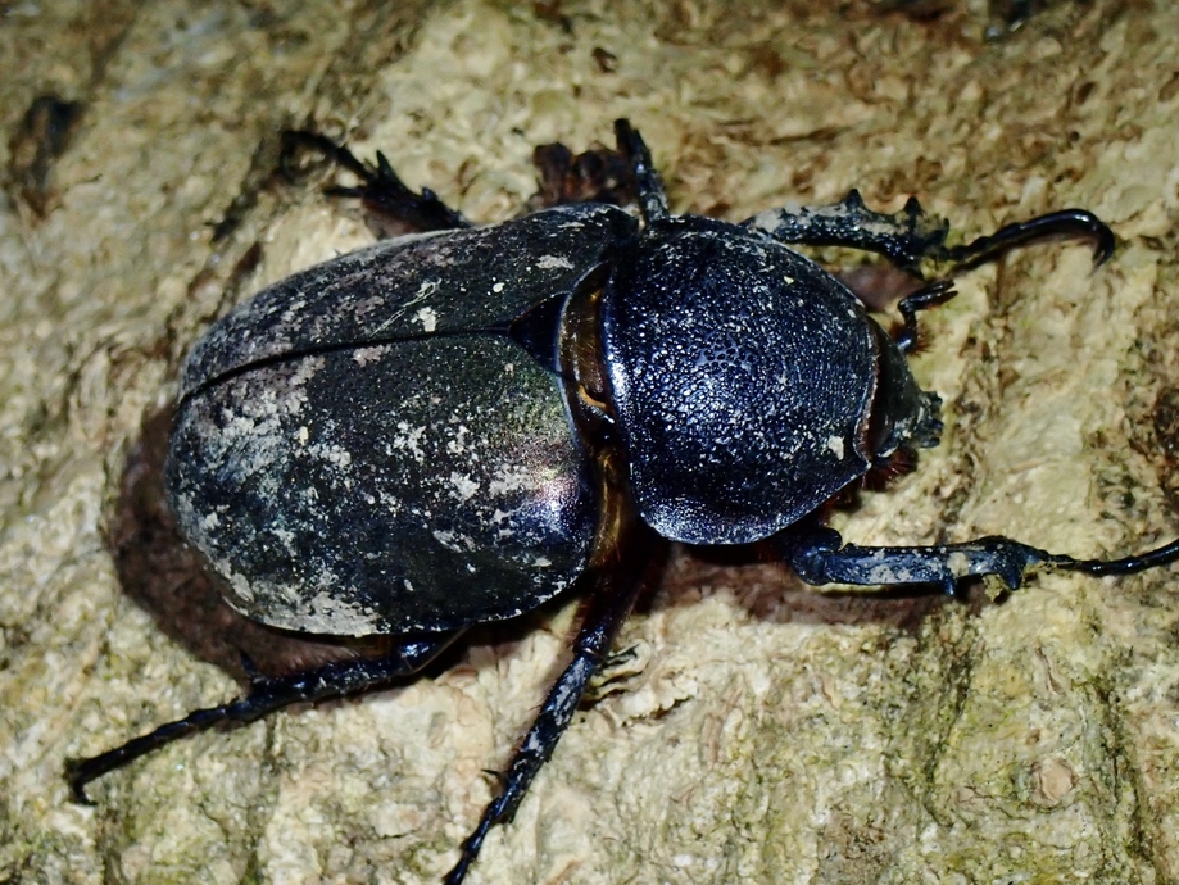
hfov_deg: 15.9
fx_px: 4225
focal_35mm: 124
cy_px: 464
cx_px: 581
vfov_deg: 12.0
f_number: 6.3
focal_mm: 18
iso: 200
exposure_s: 1/200
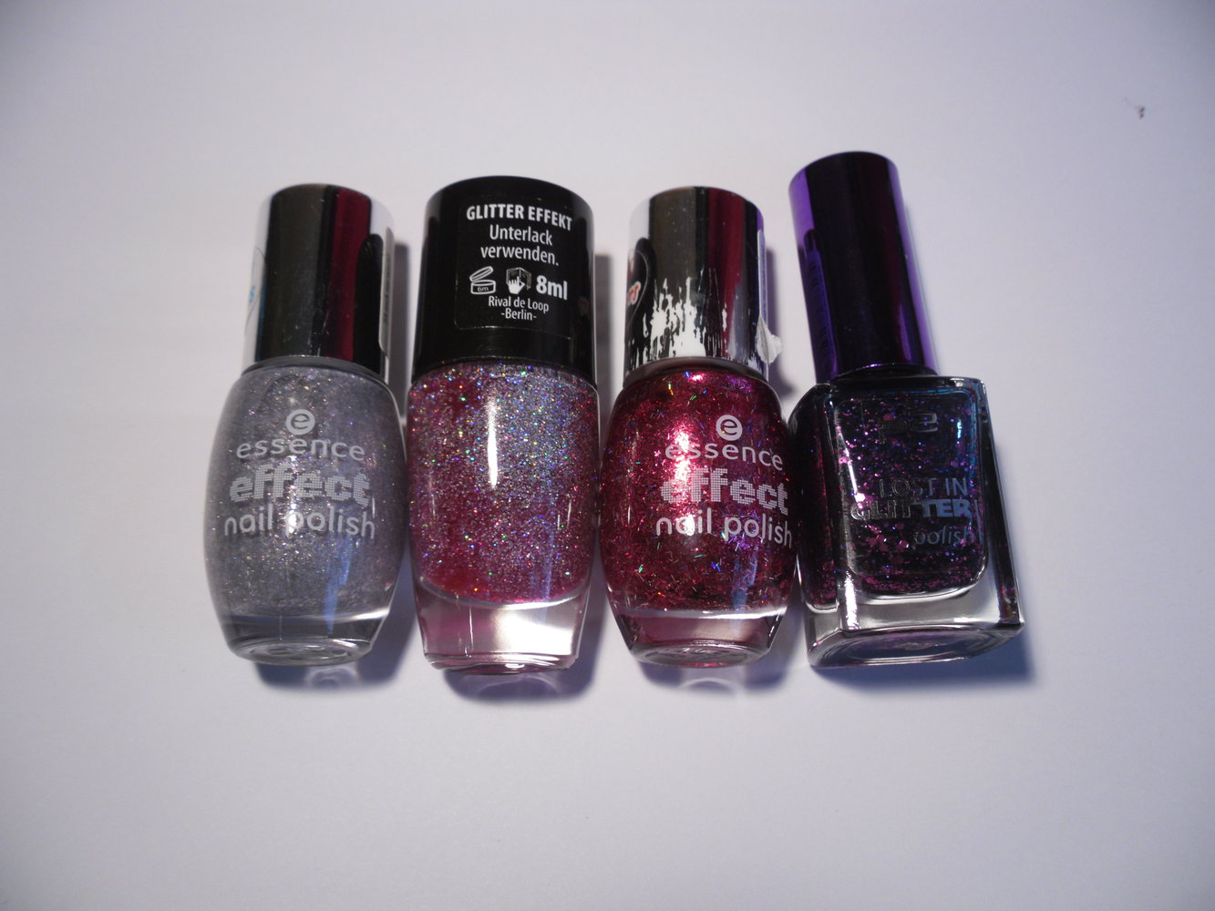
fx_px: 1580
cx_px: 608
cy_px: 456
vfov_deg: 32.2
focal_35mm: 45
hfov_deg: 42.1
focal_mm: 6.3
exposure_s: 1/45
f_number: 3.5
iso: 100
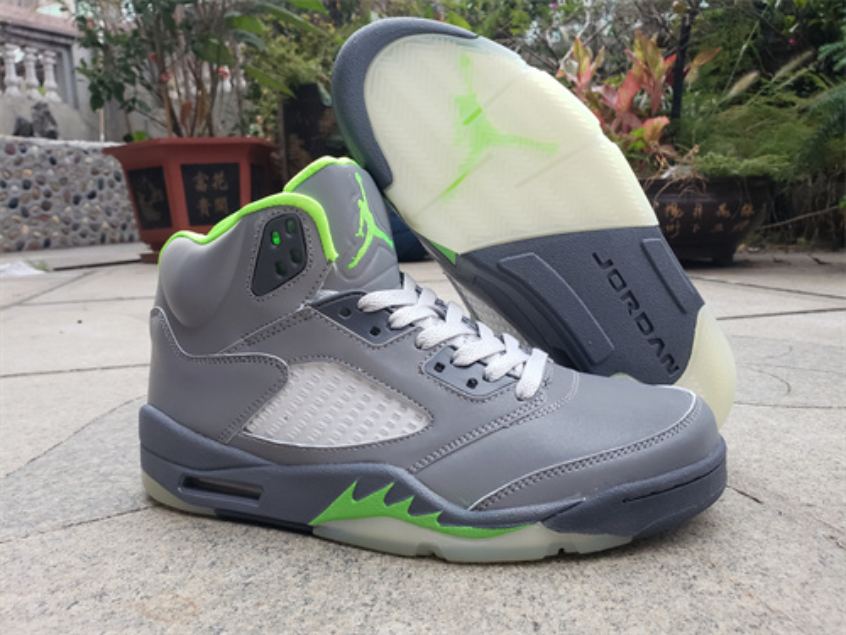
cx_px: 423
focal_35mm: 26
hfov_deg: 67.3
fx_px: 635
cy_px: 318
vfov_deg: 53.1
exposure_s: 1/60
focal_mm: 4.3
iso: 250
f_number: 2.4
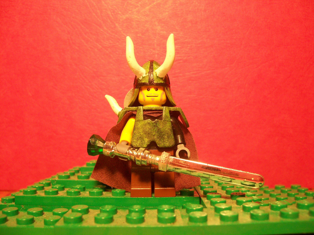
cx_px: 157
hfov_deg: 52.6
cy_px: 118
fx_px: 317
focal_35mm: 35
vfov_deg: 40.7
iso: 160
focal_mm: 5.8
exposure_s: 1/18.5
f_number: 2.8
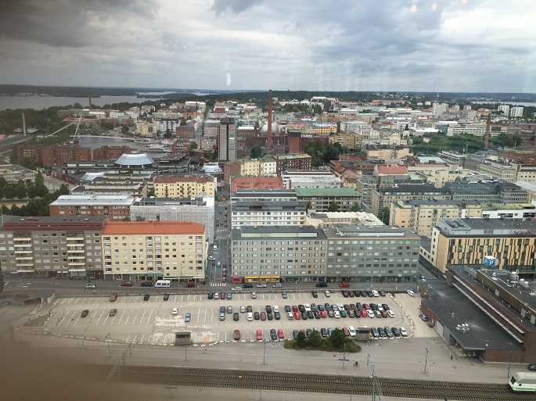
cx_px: 268
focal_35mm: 29
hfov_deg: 61.7
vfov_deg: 48.2
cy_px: 200
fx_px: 449
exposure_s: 1/373
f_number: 2.2
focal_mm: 4.15
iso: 32
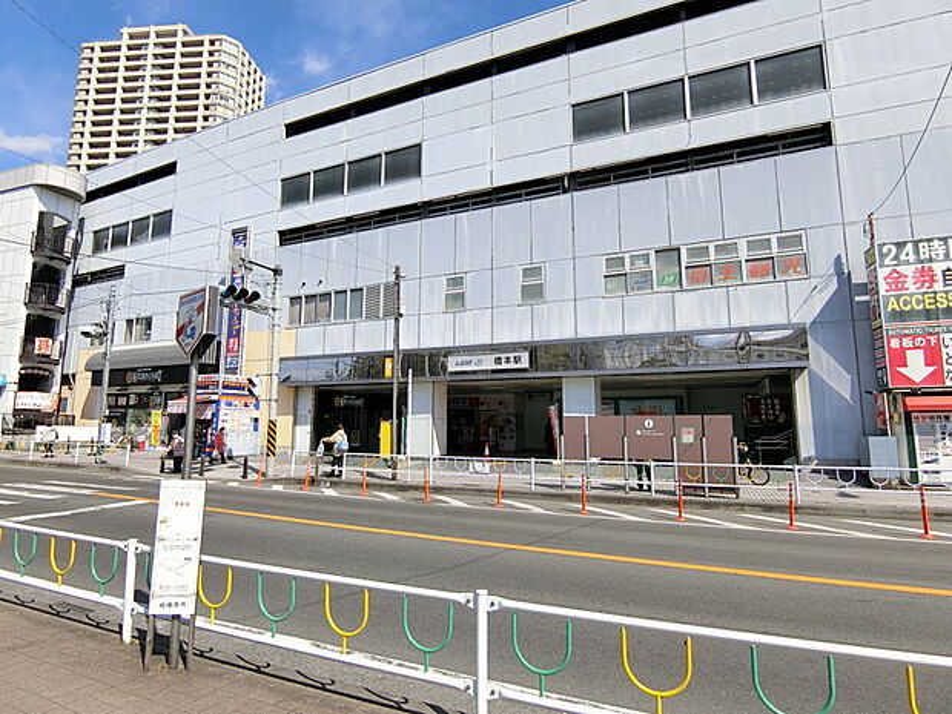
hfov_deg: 84.7
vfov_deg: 68.7
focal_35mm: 19
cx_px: 476
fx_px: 523
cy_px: 357
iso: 80
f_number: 6.9
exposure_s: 1/250
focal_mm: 4.06
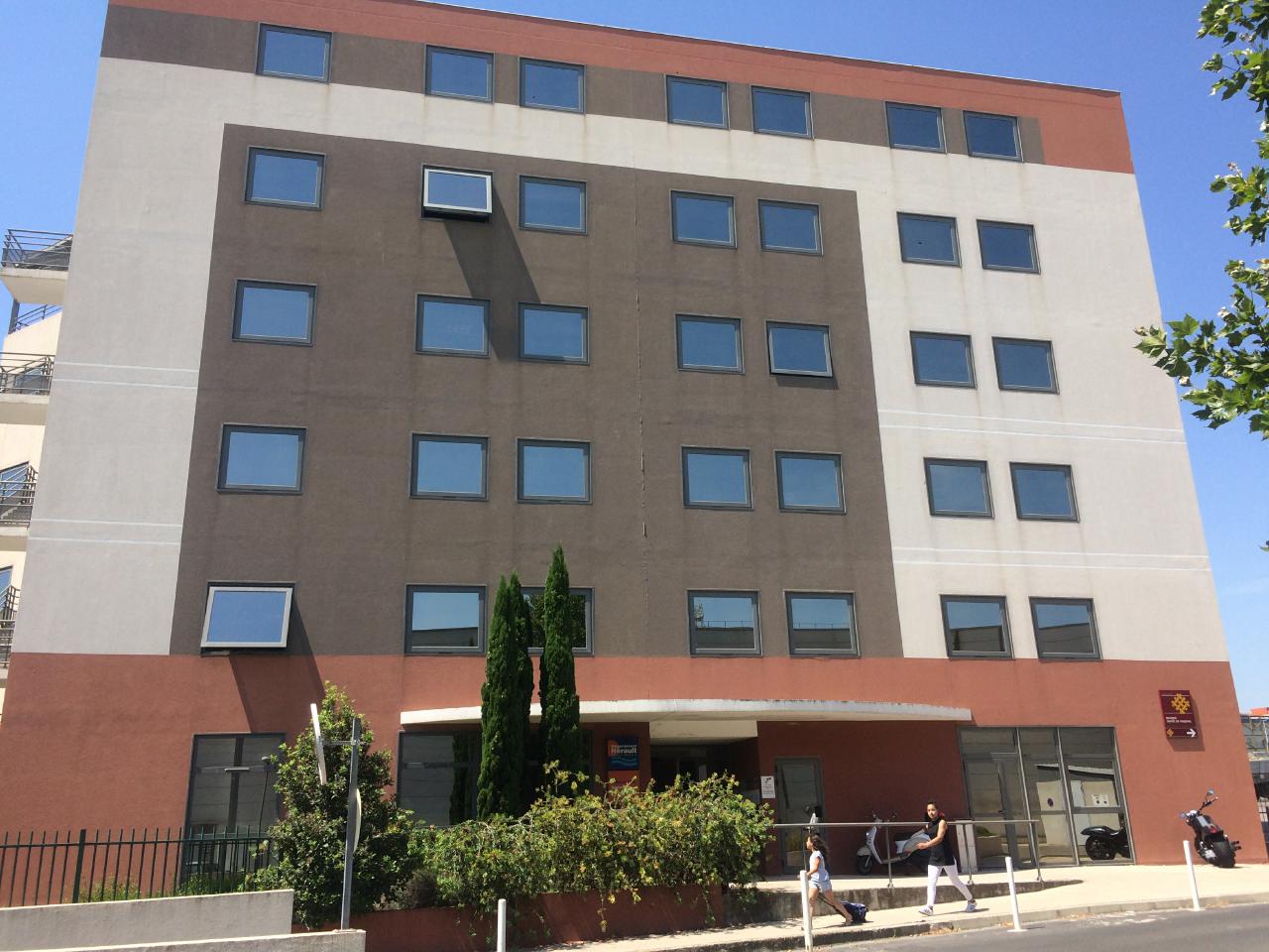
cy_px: 476
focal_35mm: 29
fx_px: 1063
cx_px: 634
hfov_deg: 61.7
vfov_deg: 48.2
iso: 32
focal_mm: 4.15
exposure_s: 1/1580
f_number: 2.2
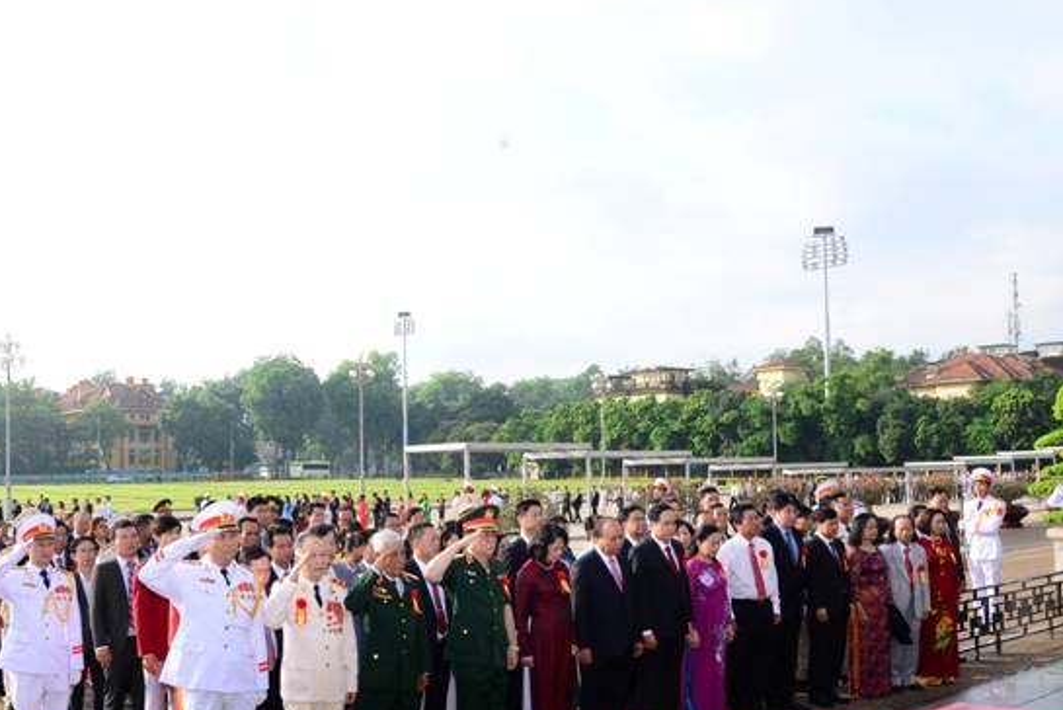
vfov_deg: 39.9
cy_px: 410
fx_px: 975
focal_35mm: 33
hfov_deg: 57.0
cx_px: 453
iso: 400
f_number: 10
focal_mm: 24
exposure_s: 1/200
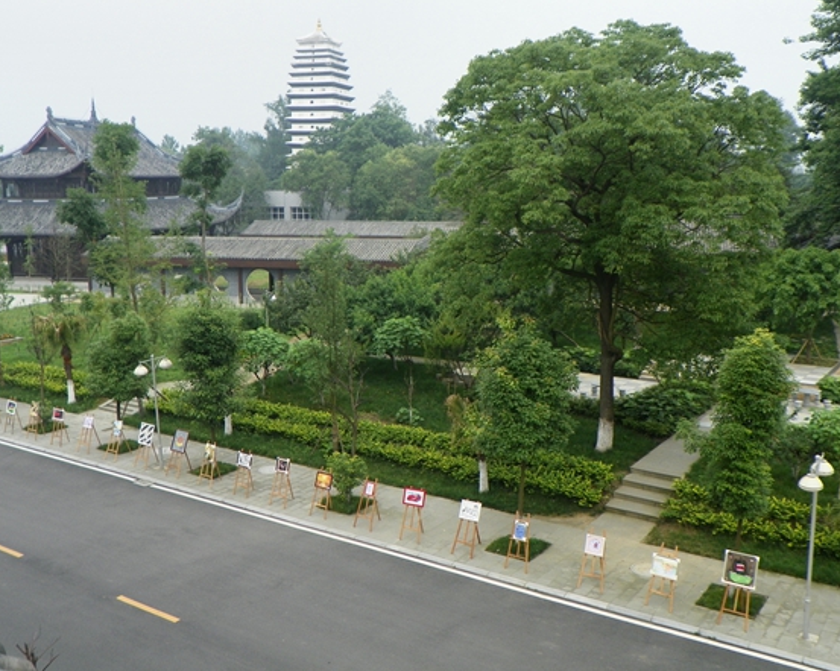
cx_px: 418
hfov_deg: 50.3
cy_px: 339
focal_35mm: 36
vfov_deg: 41.1
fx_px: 895
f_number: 4
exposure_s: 1/400
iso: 64
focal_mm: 6.1
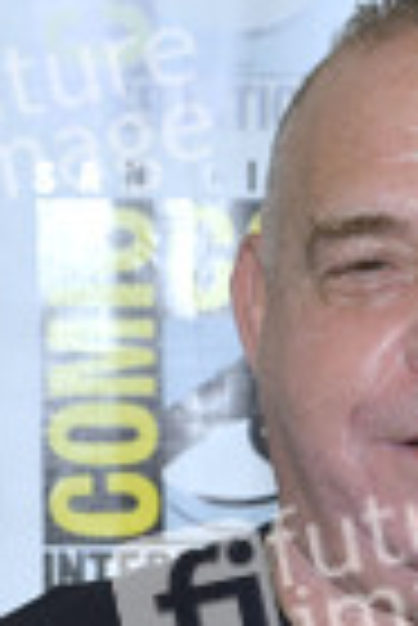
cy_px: 811
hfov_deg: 6.8
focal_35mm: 201
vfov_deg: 10.0
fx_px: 3492
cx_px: 474
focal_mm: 70
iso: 800
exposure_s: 1/250
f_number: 6.3
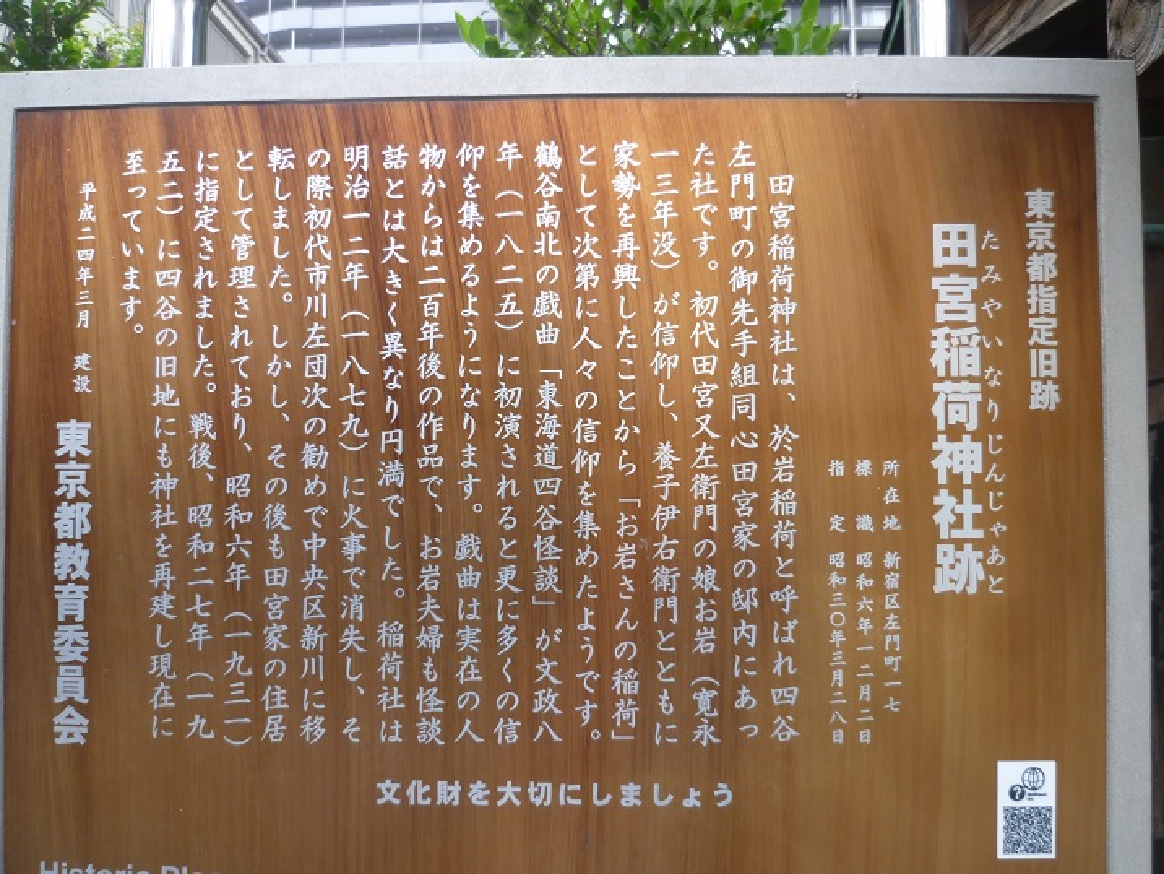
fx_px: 841
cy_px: 437
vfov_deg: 54.9
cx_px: 582
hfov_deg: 69.4
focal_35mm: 25
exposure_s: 1/125
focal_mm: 4.5
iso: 80
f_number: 3.5
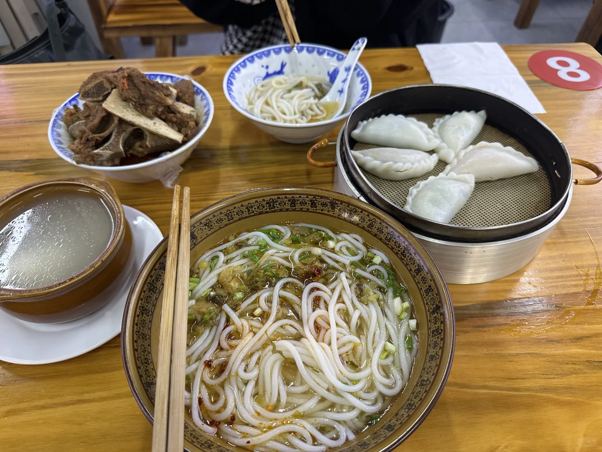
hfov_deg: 71.6
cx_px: 301
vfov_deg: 56.8
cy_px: 226
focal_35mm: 24
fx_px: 417
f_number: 1.78
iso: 200
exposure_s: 1/100
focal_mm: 6.86
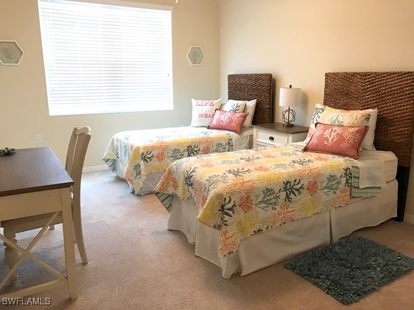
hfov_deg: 63.4
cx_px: 207
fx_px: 335
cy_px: 155
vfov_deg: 49.7
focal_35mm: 28
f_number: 1.8
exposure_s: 1/15
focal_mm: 3.99
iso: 64
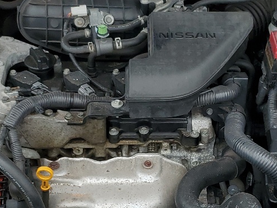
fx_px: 672
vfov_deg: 17.5
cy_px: 127
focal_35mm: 84
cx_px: 174
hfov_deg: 23.2
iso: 50
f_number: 1.5
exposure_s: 1/1667
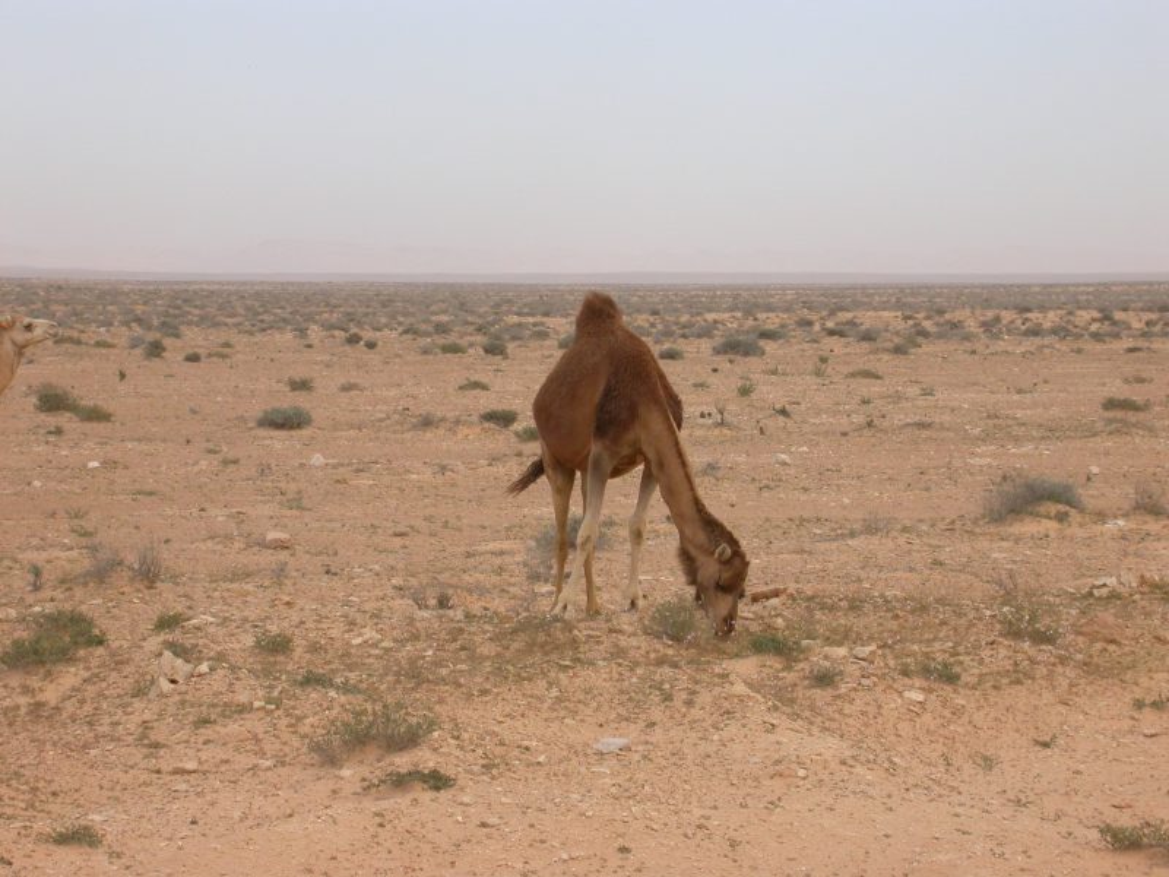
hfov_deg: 12.8
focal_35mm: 154
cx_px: 584
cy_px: 438
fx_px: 5201
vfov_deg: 9.6
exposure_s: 1/303
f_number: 7.3
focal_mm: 32
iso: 100
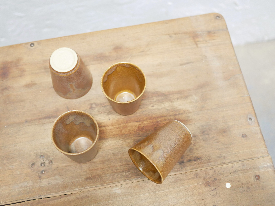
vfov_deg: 36.0
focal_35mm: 40
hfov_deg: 46.8
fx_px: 318
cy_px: 103
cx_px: 138
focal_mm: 20
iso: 1000
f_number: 1.7
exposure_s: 1/60
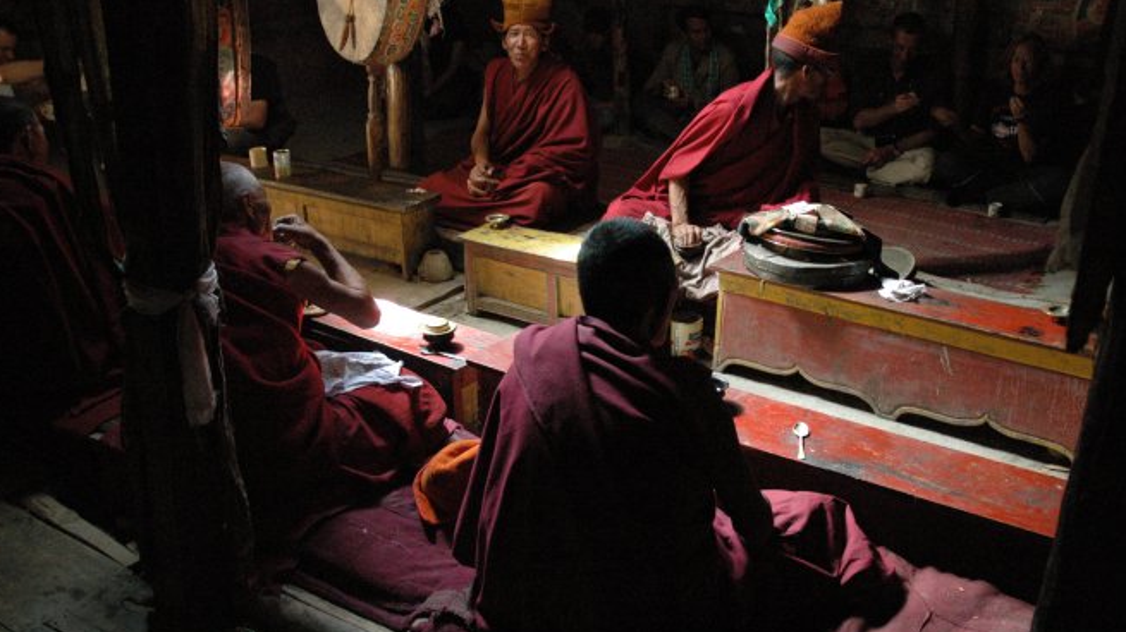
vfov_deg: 31.2
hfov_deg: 52.8
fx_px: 1134
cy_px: 326
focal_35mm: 38
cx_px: 579
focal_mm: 22
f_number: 3.8
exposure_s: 1/20
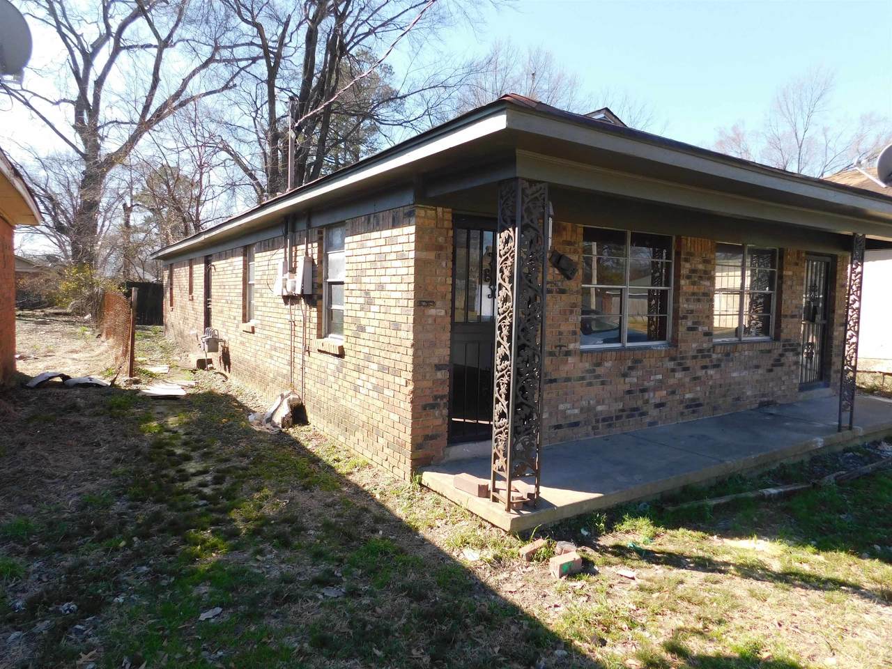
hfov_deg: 73.9
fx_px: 593
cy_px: 334
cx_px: 446
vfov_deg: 58.9
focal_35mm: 23
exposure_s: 1/500
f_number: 3
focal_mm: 4
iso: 125
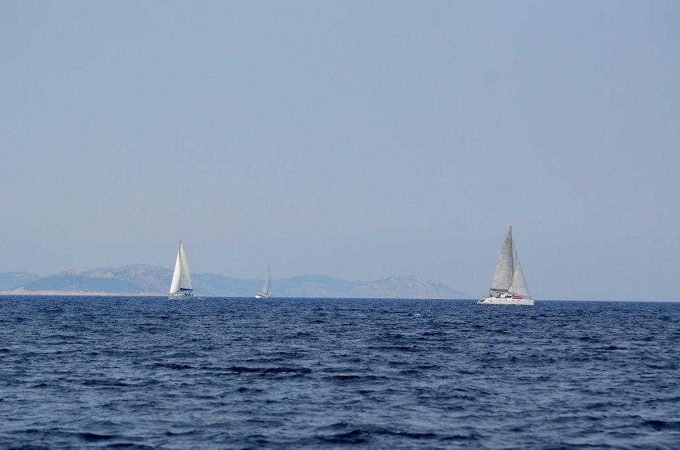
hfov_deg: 8.9
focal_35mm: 232
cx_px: 340
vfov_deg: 5.9
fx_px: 4381
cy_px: 225
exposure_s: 1/2500
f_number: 5.6
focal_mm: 155
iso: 400
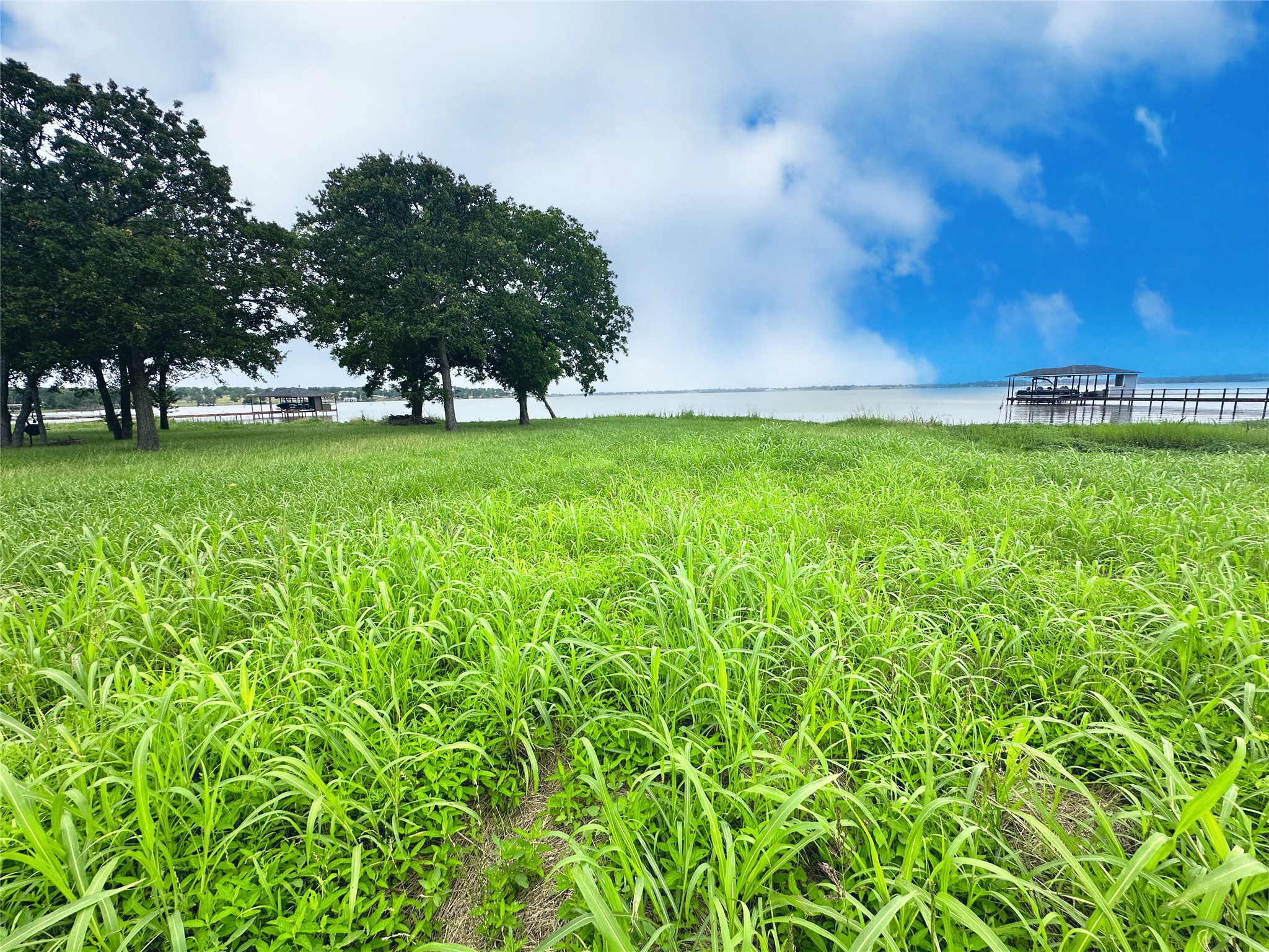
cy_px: 476
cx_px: 634
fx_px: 513
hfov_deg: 102.1
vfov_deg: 85.7
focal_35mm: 14
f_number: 2.2
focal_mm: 2.22
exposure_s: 1/1261
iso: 40
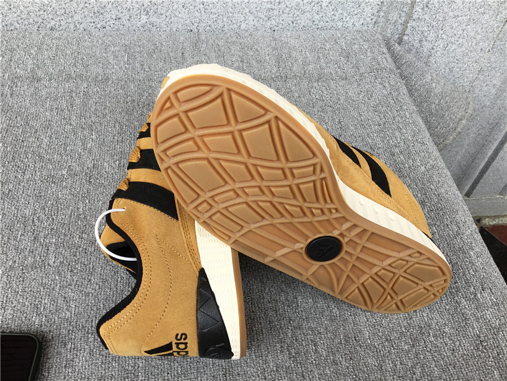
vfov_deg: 45.4
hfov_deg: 58.4
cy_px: 190
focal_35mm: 31
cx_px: 254
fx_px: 454
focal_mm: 3.3
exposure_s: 1/100
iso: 25
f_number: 2.4
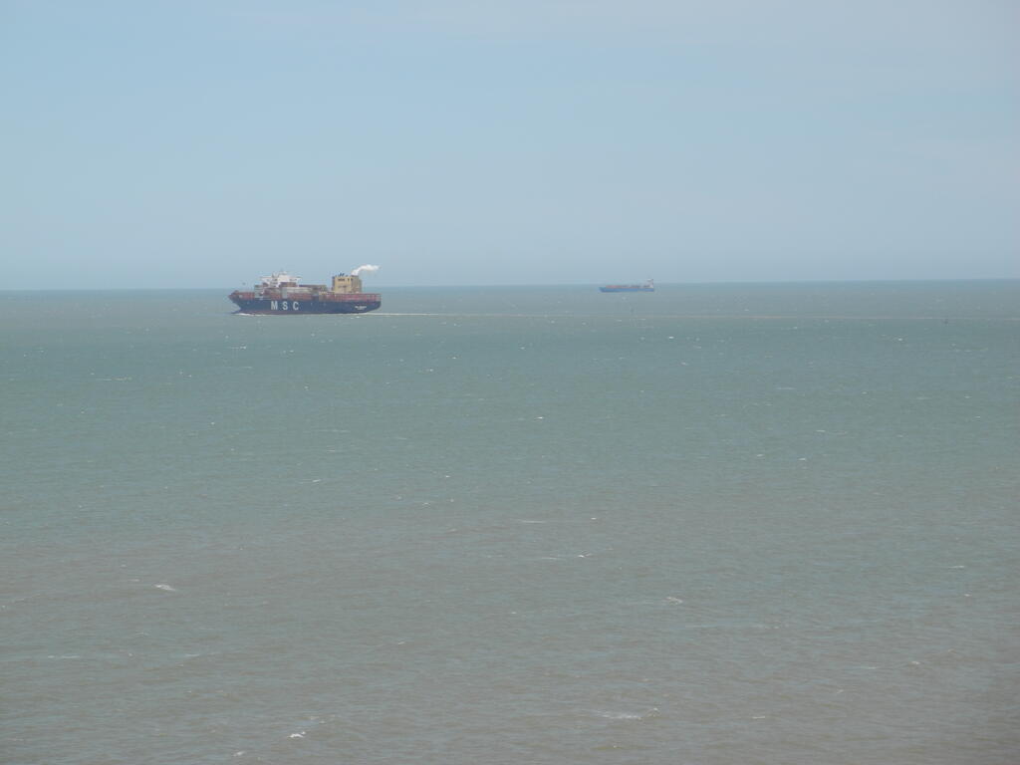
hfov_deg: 14.6
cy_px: 382
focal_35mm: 135
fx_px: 3978
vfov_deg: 11.0
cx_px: 510
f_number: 5
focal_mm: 28.9
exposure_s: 1/800
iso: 100
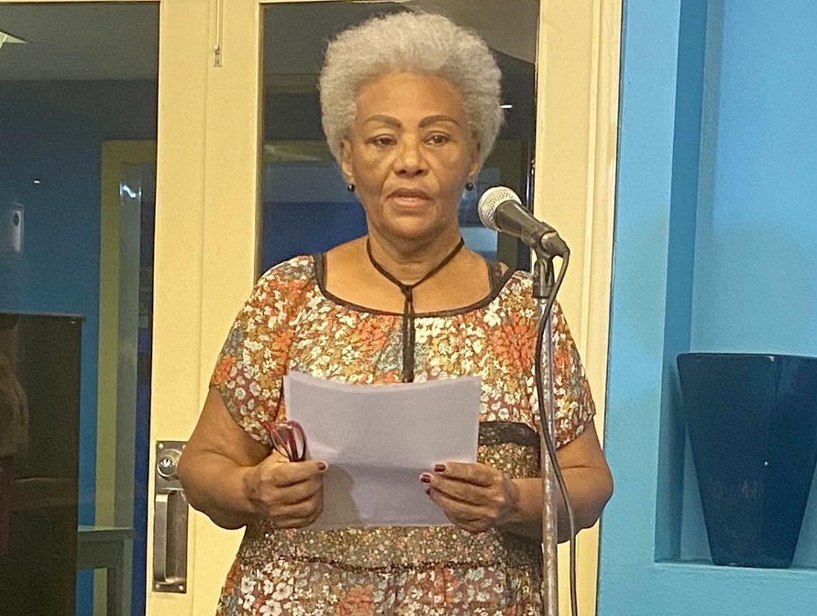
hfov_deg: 52.2
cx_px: 488
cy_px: 319
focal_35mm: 35
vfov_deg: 40.8
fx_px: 828
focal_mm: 4.25
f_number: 1.8
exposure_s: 1/60
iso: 250
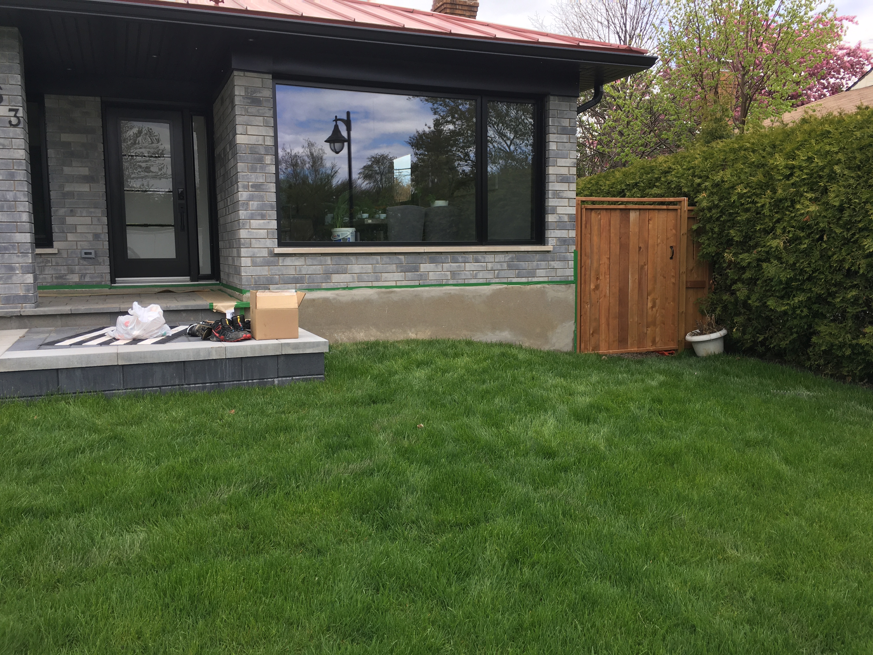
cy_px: 328
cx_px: 436
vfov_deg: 48.2
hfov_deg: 61.7
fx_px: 731
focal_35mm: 29
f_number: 2.2
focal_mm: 4.15
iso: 25
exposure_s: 1/298
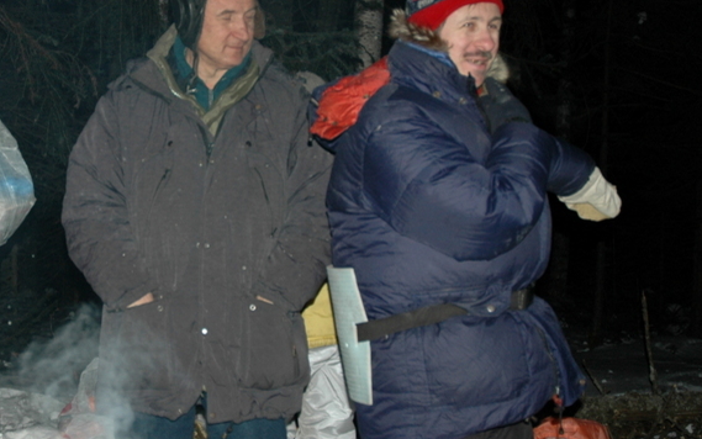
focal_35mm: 66
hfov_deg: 30.3
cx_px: 138
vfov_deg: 19.7
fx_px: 1263
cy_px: 203
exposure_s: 1/100
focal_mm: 24
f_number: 3.8
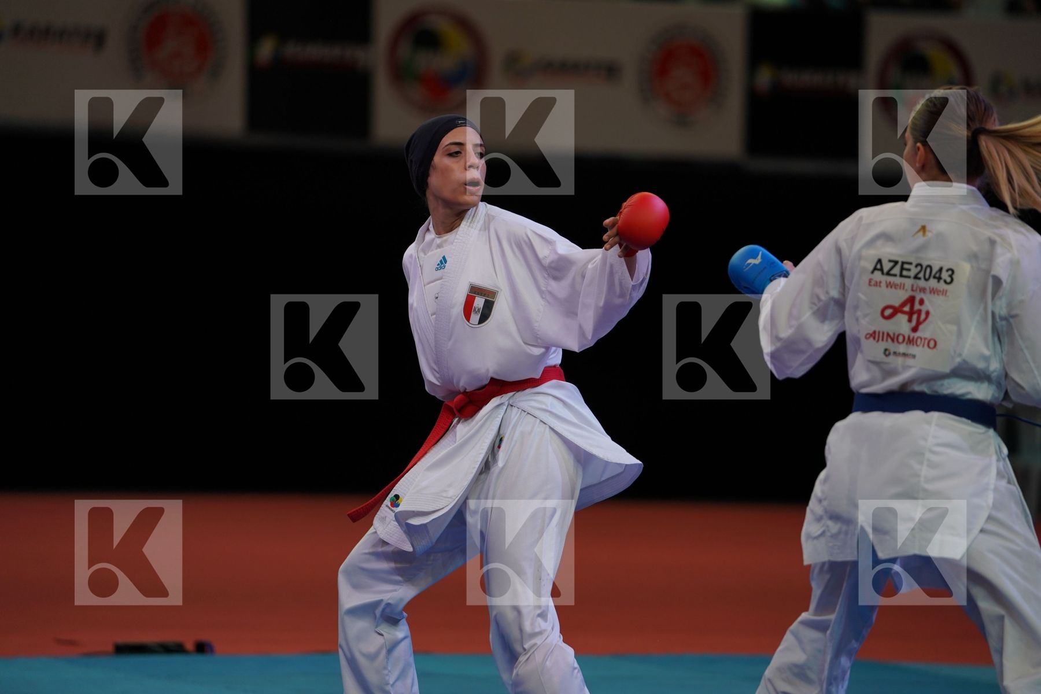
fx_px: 5783
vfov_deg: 6.9
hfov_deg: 10.3
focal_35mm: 200
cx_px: 520
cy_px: 347
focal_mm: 200
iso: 400
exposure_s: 1/1000
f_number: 2.8
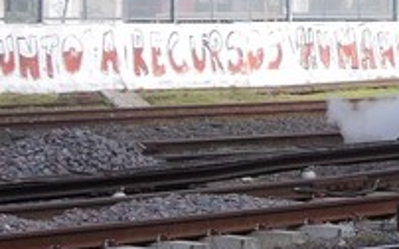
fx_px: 3576
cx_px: 733
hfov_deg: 6.2
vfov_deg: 4.0
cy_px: -32
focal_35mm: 329
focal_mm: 11.6
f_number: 4.8
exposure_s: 1/400
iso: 80
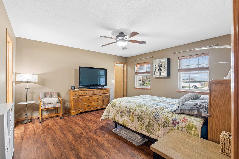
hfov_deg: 93.3
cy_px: 80
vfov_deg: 70.4
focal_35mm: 17
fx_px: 113
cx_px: 120
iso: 400
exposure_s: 1/5
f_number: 9
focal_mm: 17
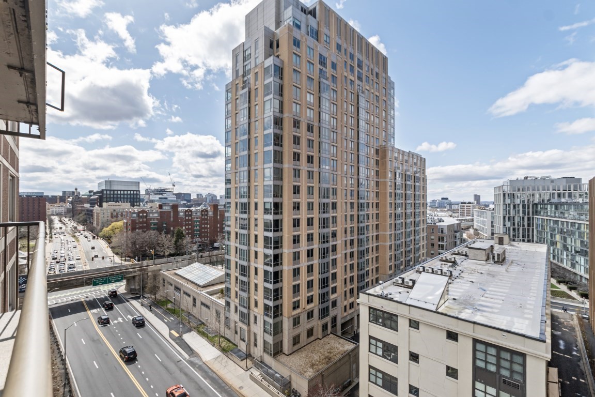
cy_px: 198
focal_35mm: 15
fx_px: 248
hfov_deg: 100.4
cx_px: 298
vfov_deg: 77.3
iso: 200
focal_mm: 10
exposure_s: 1/1250
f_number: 5
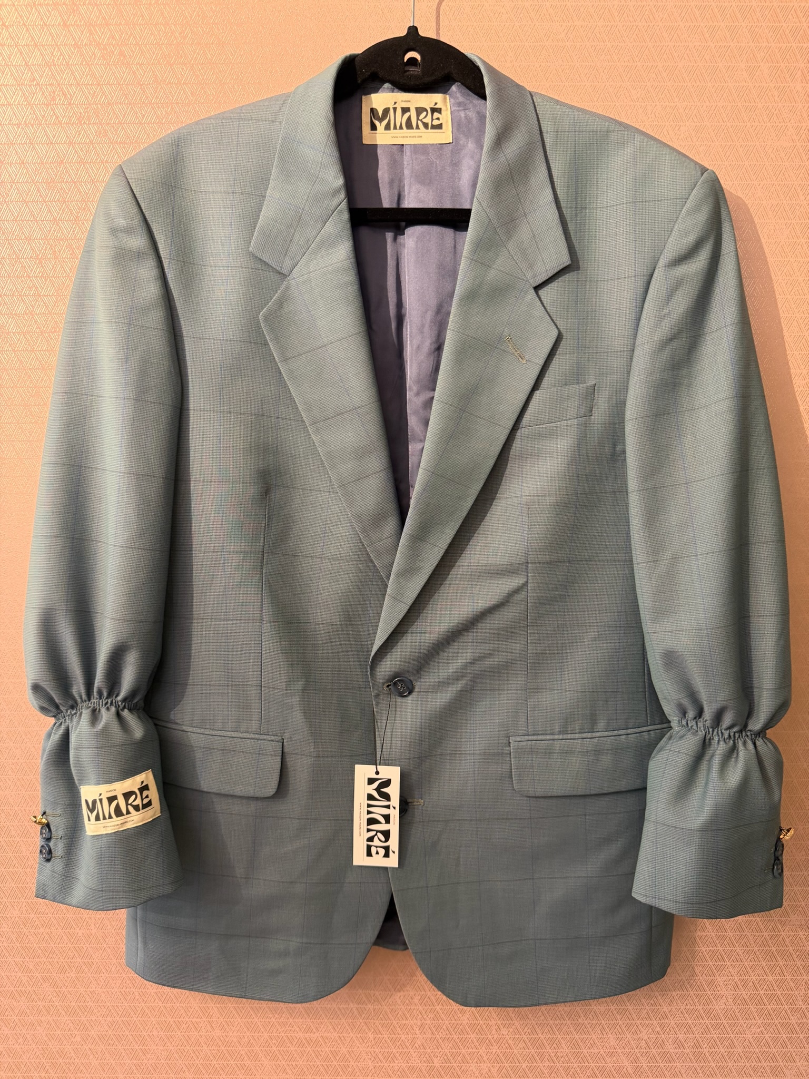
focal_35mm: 24
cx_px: 404
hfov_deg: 56.8
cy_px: 540
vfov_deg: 71.6
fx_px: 748
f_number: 1.78
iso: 400
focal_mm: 6.76
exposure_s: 1/50
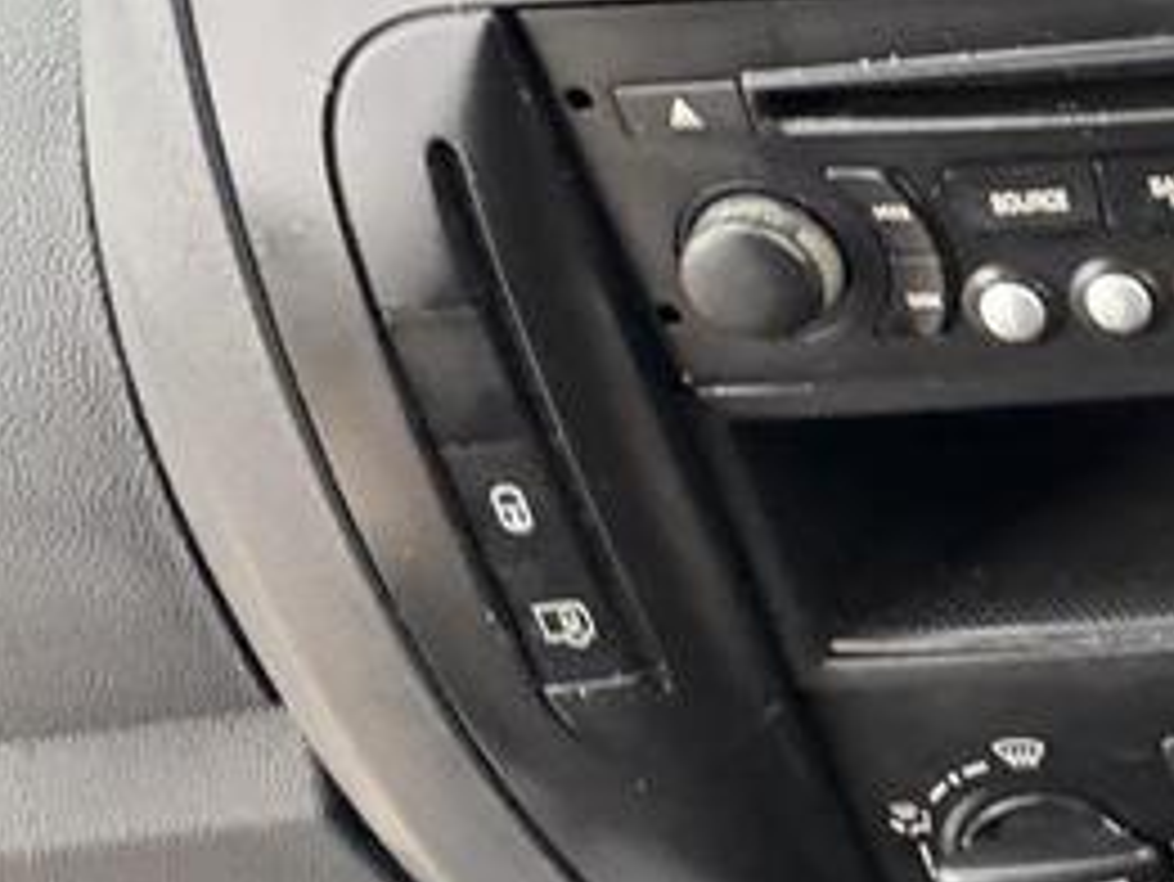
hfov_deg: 28.3
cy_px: 202
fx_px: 1629
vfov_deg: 29.7
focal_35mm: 48
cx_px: 1700
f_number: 2.2
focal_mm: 2.22
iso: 1000
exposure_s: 1/40
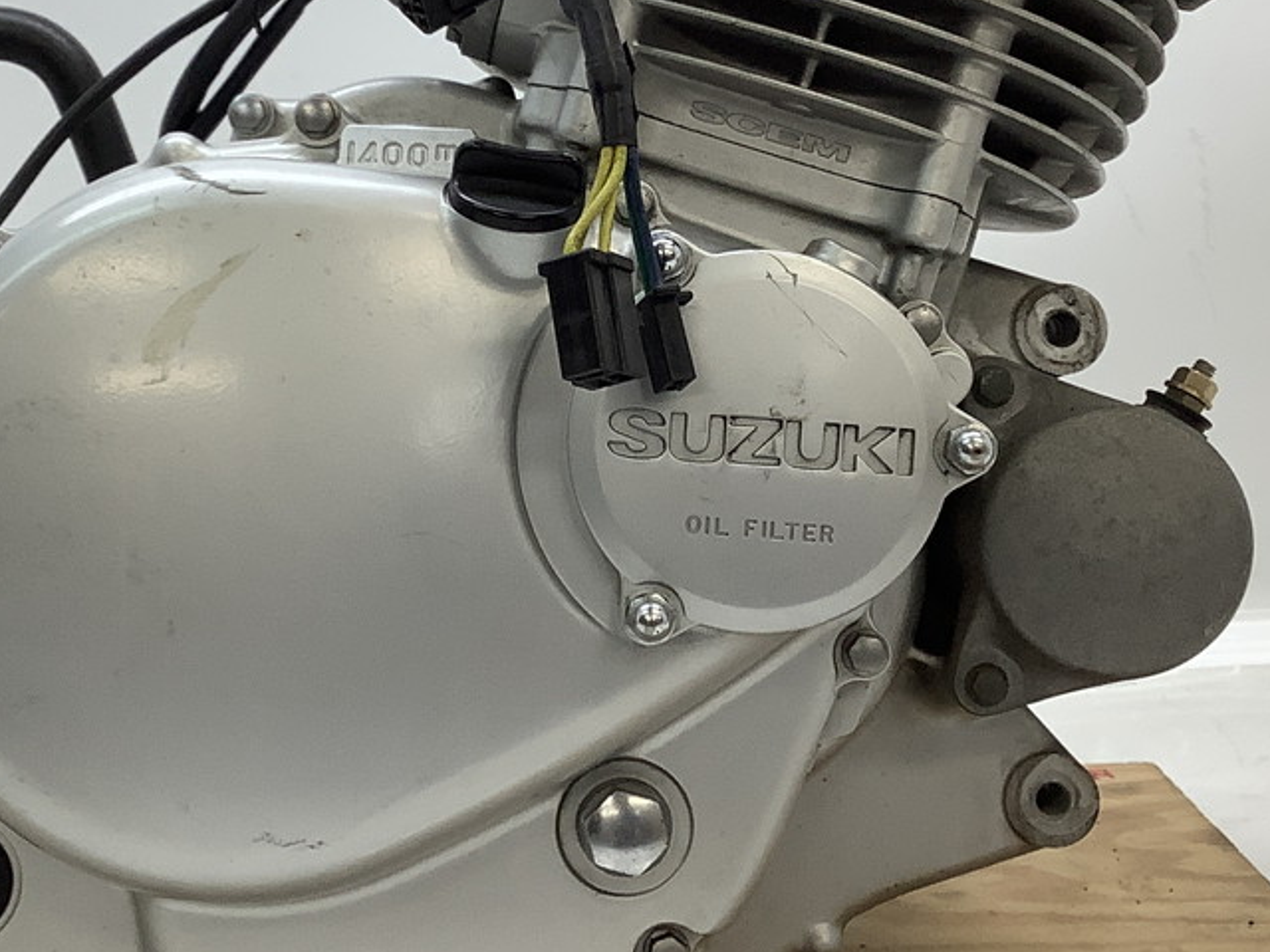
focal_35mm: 62
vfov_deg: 23.5
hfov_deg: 31.1
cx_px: 516
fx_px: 2275
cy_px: 260
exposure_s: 1/120
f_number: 2.4
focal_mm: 3.3
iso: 50
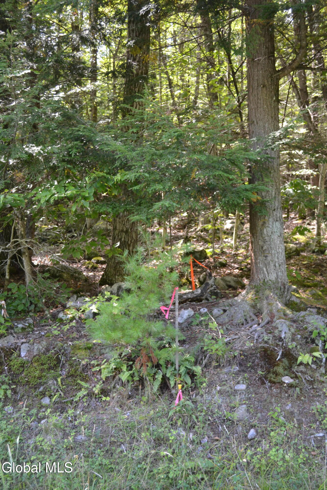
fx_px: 531
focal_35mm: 39
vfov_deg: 49.6
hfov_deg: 34.2
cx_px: 164
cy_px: 245
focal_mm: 26
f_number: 4.5
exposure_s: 1/80
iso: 400
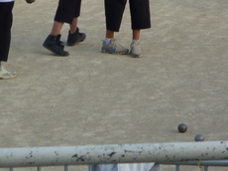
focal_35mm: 276
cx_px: 73
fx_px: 1816
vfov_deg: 5.4
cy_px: 18
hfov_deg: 7.2
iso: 100
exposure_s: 1/125
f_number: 5.9
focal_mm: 22
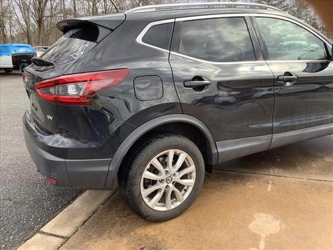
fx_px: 298
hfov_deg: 58.4
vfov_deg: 45.4
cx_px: 166
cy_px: 125
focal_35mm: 31
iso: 25
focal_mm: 3.3
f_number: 2.4
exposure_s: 1/180
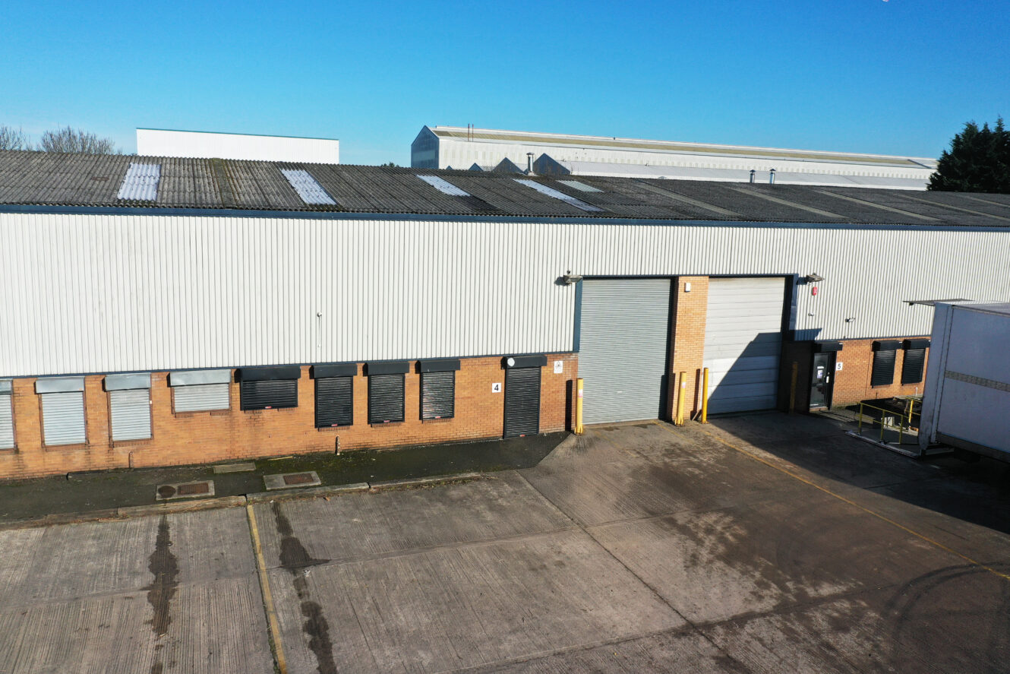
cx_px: 505
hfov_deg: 65.5
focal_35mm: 28
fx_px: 786
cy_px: 337
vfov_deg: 46.4
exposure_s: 1/1600
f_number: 5
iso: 100
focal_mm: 10.26
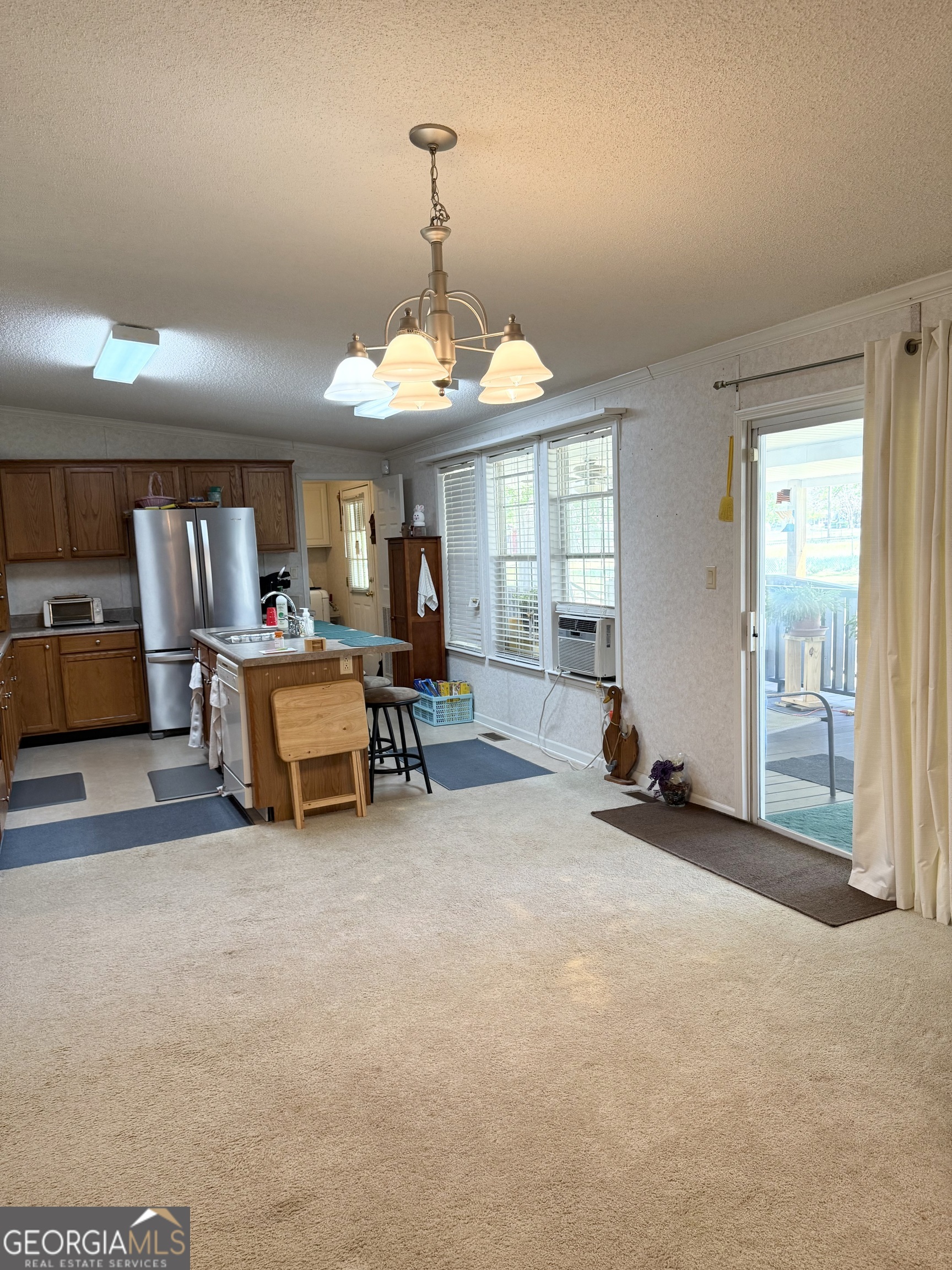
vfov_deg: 71.6
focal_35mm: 24
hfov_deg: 56.8
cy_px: 635
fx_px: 880
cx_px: 476
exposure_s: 1/120
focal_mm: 6.76
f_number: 1.78
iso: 200
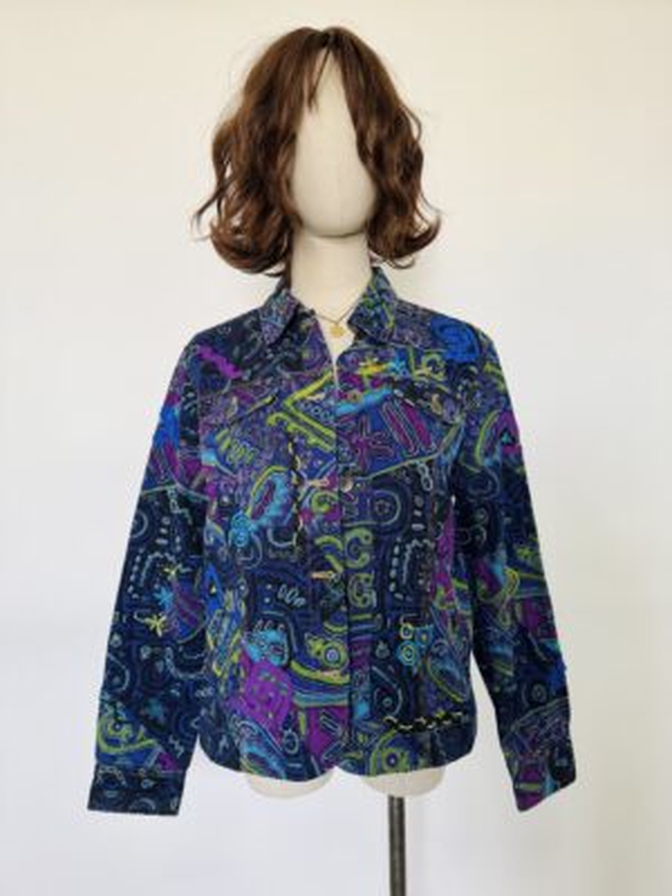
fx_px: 621
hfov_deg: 56.8
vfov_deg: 71.6
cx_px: 336
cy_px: 448
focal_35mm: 24
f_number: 1.78
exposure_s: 1/120
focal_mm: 6.76
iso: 200
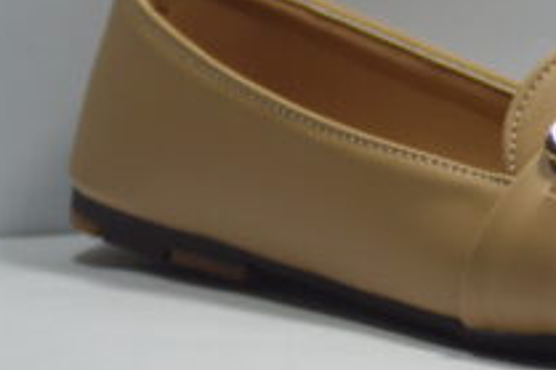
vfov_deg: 2.4
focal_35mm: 580
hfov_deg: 3.6
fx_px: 8957
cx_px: 505
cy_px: 79
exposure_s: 1/160
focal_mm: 135
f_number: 4.2
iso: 400
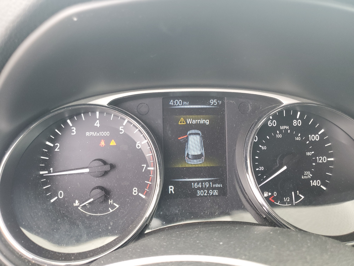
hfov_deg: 67.3
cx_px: 177
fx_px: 266
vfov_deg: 53.1
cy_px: 133
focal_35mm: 26
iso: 92
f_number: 1.5
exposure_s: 1/60.2
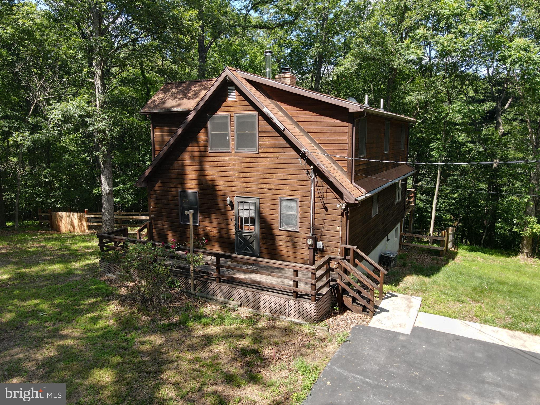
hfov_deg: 71.6
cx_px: 270
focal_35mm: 24
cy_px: 202
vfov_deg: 56.8
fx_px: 374
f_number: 2.8
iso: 100
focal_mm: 4.5
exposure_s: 1/160
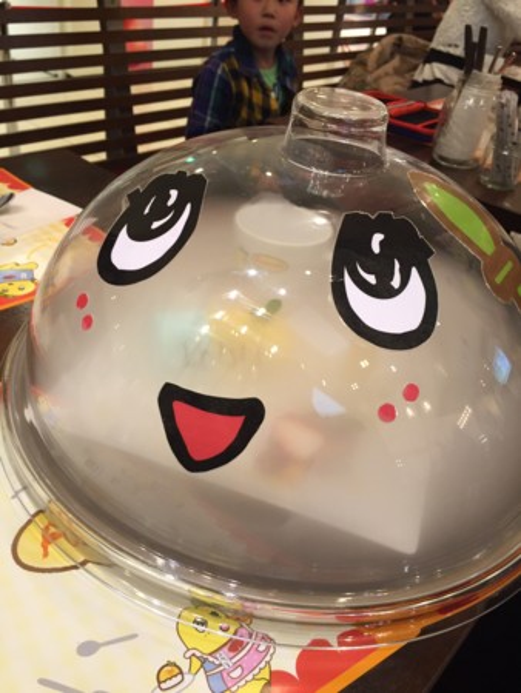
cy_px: 346
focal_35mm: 29
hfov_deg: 48.3
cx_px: 260
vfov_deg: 61.6
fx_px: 581
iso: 100
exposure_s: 1/30
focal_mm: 4.15
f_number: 2.2
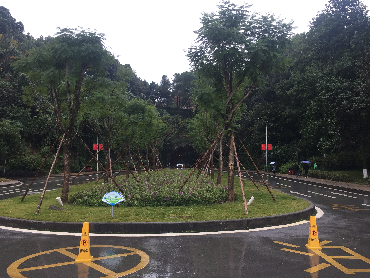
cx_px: 185
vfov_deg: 48.2
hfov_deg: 61.7
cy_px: 139
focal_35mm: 29
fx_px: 310
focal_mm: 4.15
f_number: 2.2
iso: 32
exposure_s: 1/100
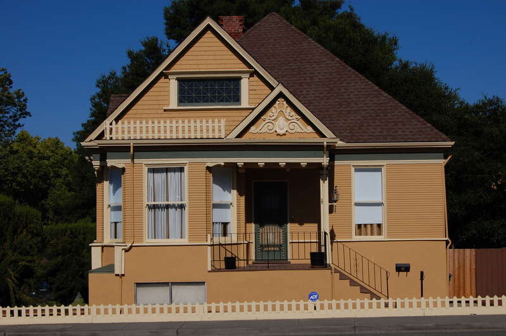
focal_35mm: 60
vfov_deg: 22.6
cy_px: 168
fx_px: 843
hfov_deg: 33.4
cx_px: 253
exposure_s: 1/320
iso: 200
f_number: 16
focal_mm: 40
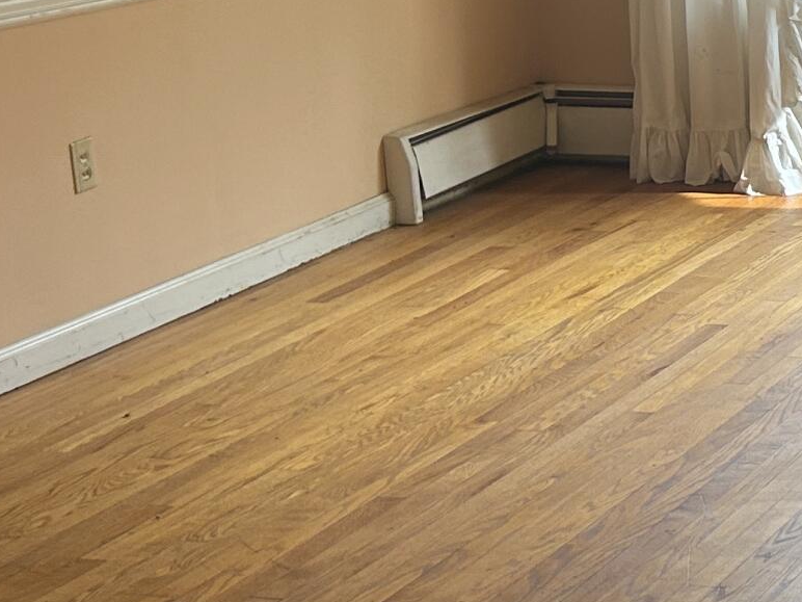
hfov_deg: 17.4
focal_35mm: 101
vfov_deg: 14.5
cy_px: 66
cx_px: 1232
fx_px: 2340
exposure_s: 1/120
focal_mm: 5.7
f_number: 1.5
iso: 50
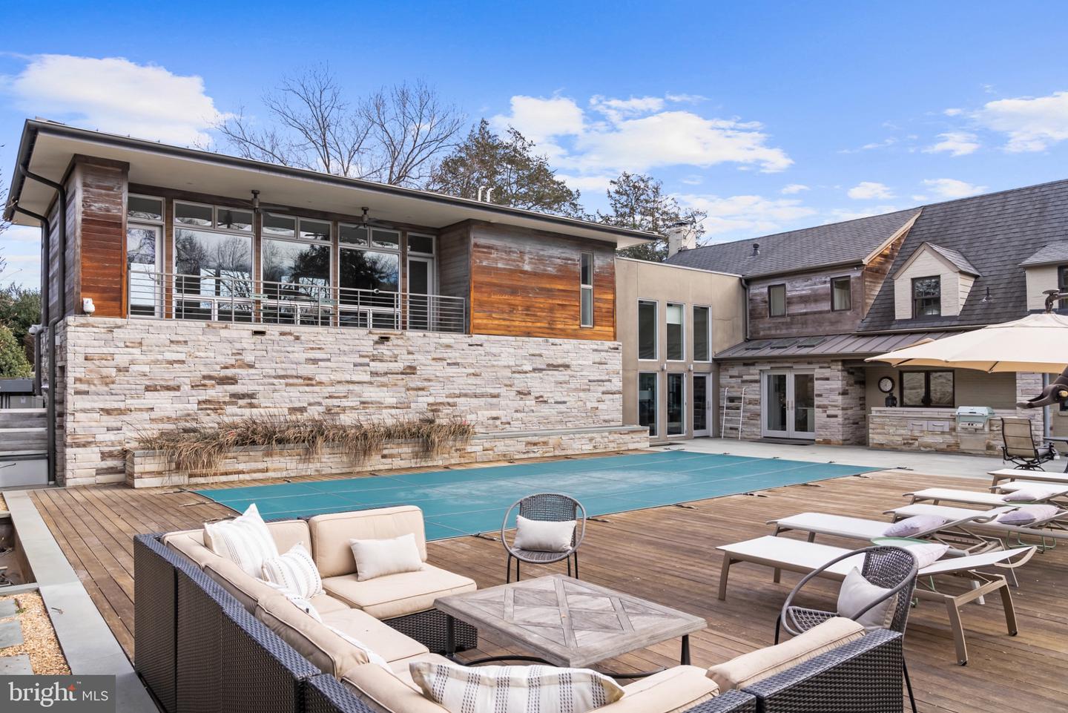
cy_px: 356
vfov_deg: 53.2
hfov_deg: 73.7
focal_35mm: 24
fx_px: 712
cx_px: 534
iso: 200
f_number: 9
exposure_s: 1/125
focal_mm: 24
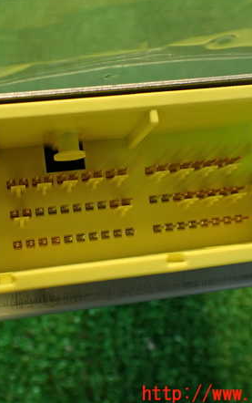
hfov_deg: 27.8
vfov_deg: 43.5
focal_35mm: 46
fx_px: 504
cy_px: 201
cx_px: 75
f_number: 2.4
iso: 200
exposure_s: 1/30
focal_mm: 5.79
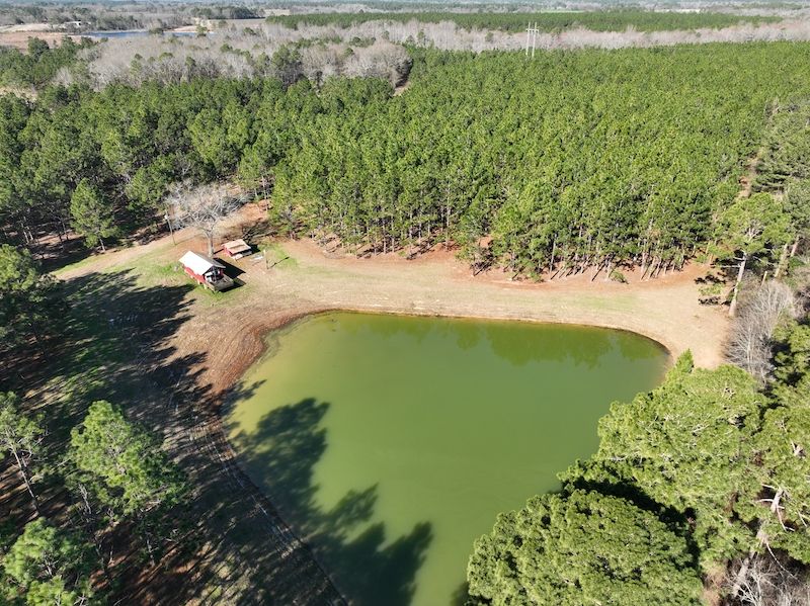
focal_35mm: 24
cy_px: 303
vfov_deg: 56.8
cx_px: 405
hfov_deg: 71.6
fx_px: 561
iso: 120
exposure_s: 1/1000
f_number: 2.8
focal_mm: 12.29
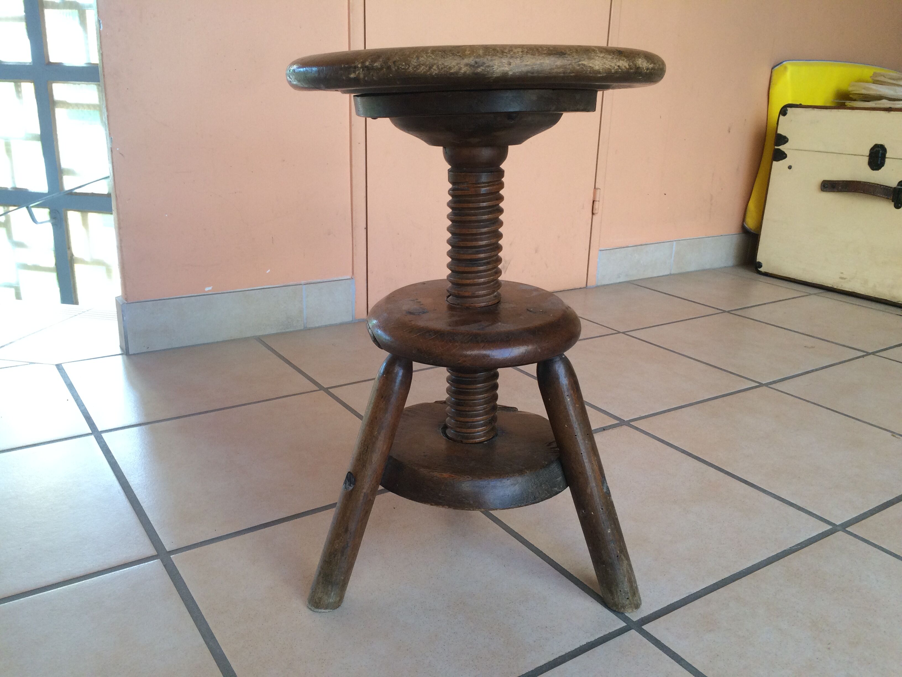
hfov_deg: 61.7
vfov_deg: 48.2
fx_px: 756
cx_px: 451
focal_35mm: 29
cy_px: 338
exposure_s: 1/100
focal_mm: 4.15
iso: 64
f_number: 2.2
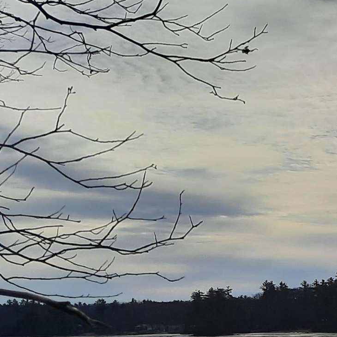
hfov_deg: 16.1
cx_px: 591
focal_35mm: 93
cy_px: 380
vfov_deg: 17.9
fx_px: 1024
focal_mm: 4.6
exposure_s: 1/4098
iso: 32
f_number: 2
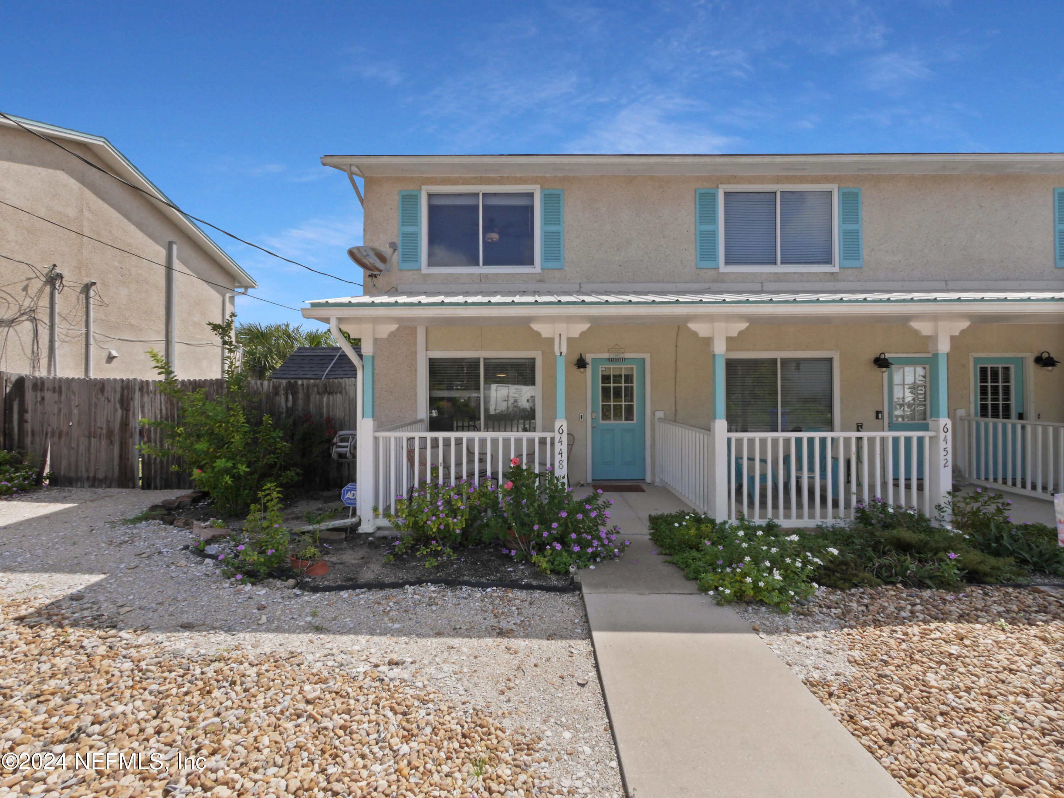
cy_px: 399
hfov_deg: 102.1
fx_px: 430
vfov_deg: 85.7
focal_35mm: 14
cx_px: 532
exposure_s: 1/80
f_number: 16
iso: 400
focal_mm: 7
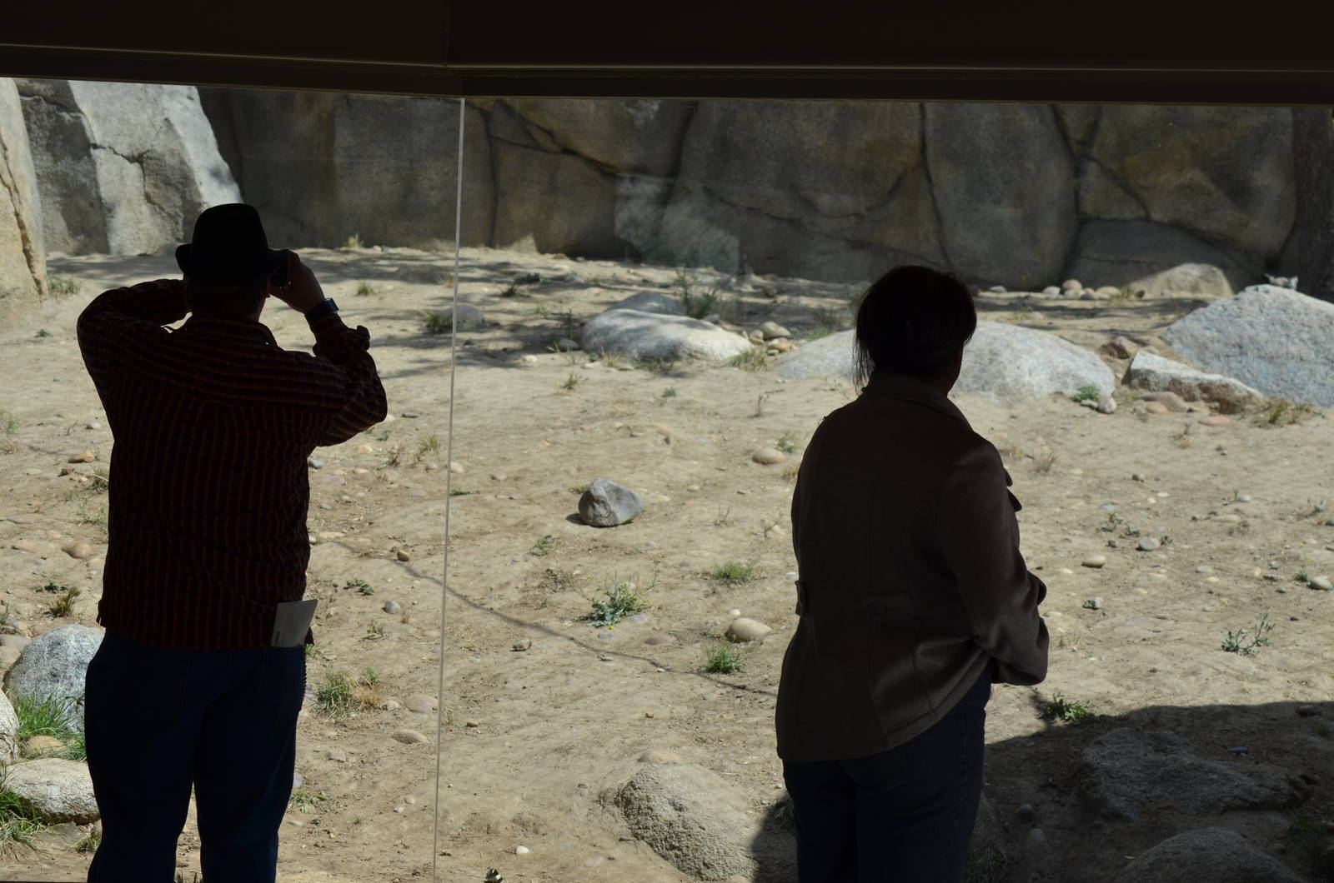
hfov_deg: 19.5
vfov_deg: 13.0
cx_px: 667
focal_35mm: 105
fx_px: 3883
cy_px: 442
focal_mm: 70
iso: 200
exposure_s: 1/640
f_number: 6.3
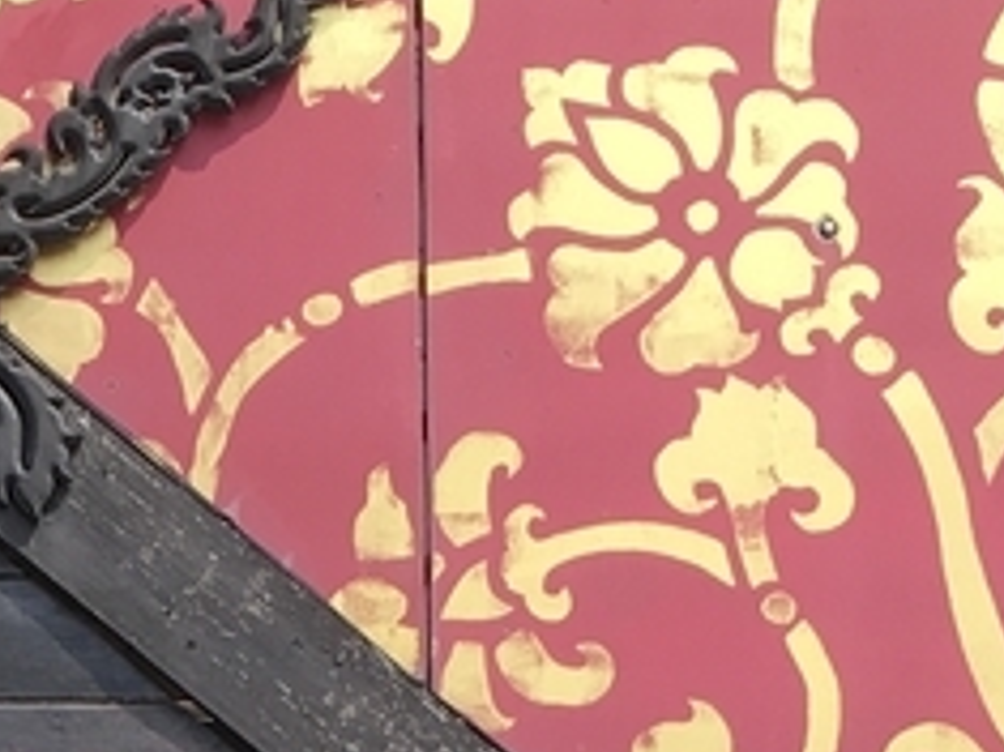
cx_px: -85
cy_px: 1542
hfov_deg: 13.1
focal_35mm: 148
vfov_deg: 9.3
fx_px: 4290
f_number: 2.2
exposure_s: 1/712
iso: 25
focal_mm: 4.15
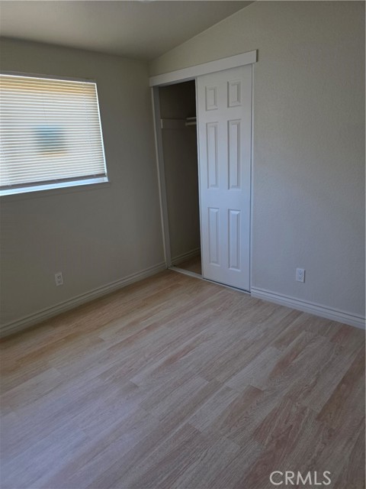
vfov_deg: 73.9
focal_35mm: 23
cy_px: 244
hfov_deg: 58.9
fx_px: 324
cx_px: 183
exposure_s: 1/120
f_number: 1.7
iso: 320
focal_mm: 6.3
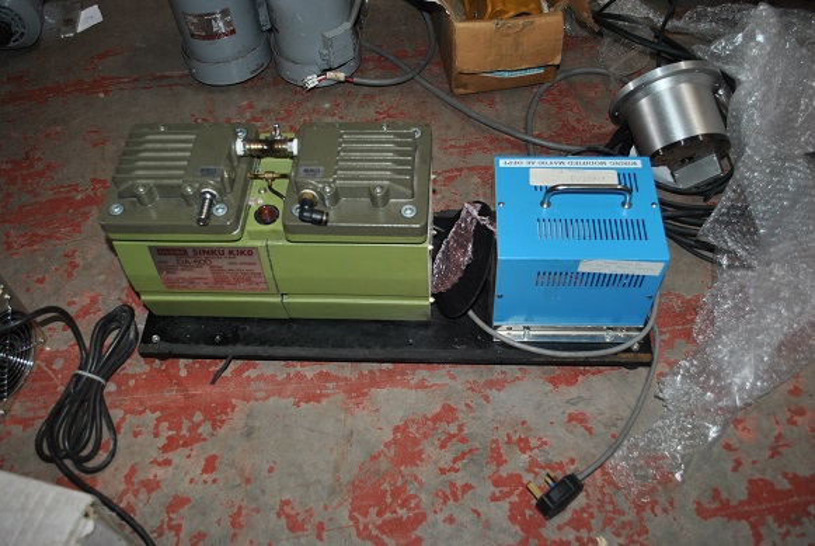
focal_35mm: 33
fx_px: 748
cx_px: 408
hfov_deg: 57.2
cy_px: 273
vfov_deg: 40.1
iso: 200
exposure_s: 1/60
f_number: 3.8
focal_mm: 22
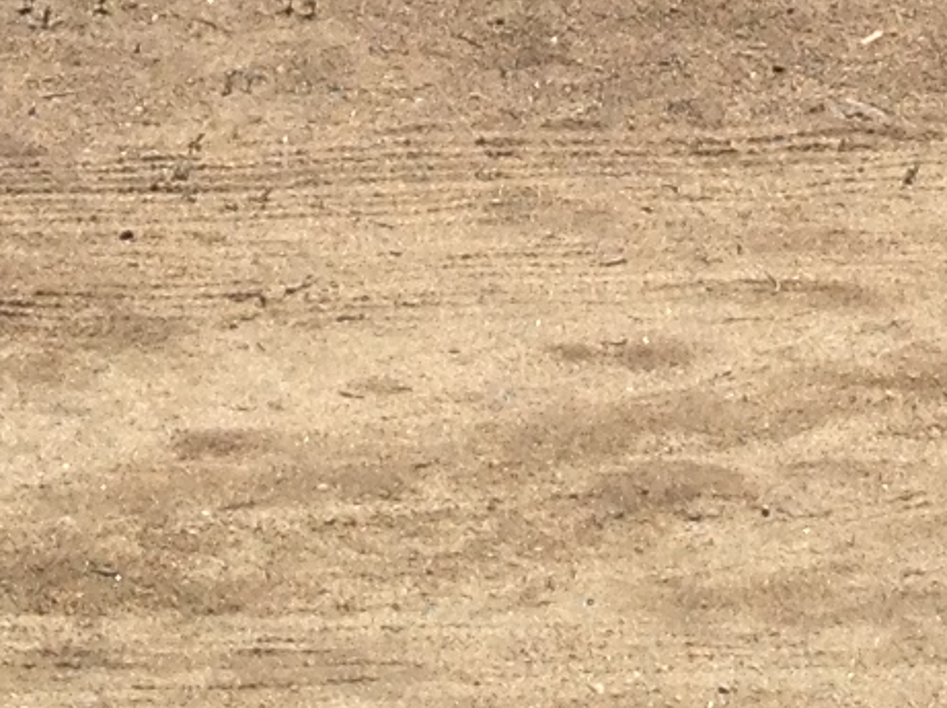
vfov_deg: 5.6
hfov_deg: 7.9
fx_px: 6779
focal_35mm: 248
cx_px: 1214
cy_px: -1375
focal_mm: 4.28
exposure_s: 1/1905
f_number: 2.4
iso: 50
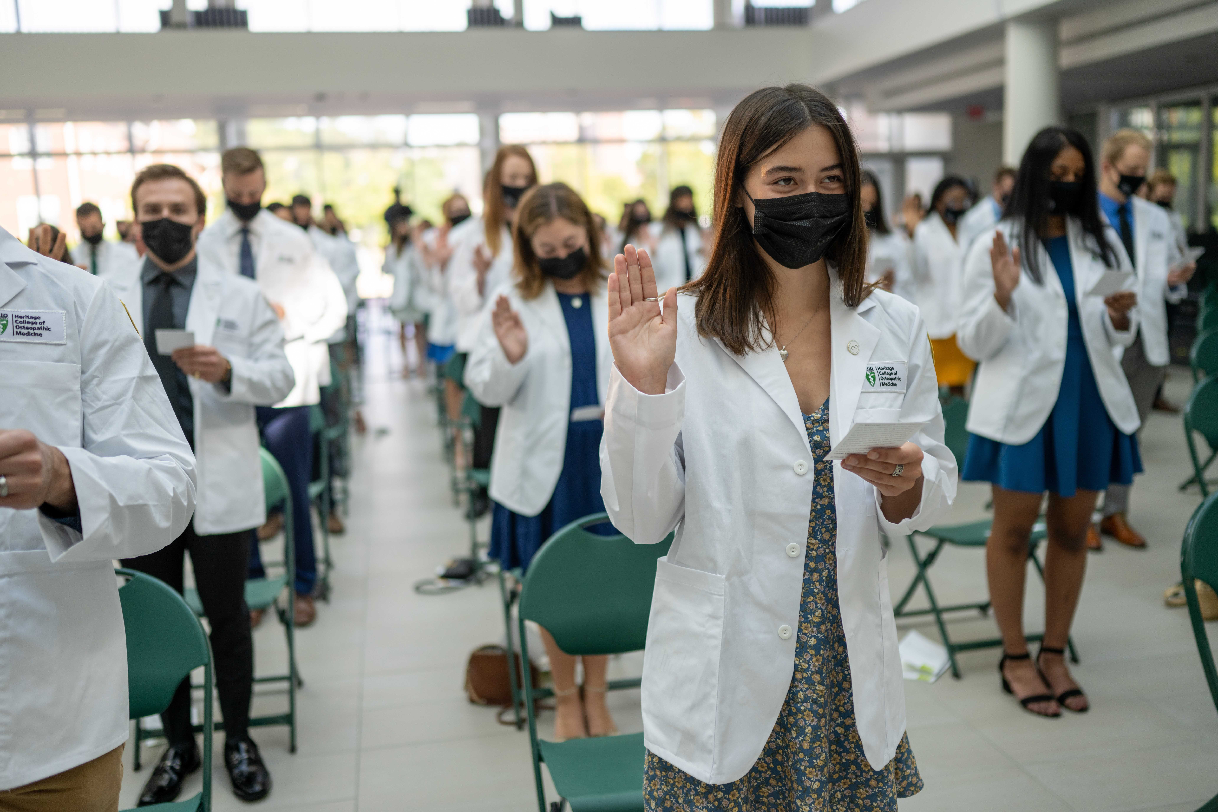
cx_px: 609
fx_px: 1184
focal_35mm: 35
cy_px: 406
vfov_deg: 37.9
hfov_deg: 54.4
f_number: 1.8
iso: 100
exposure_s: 1/400
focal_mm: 35
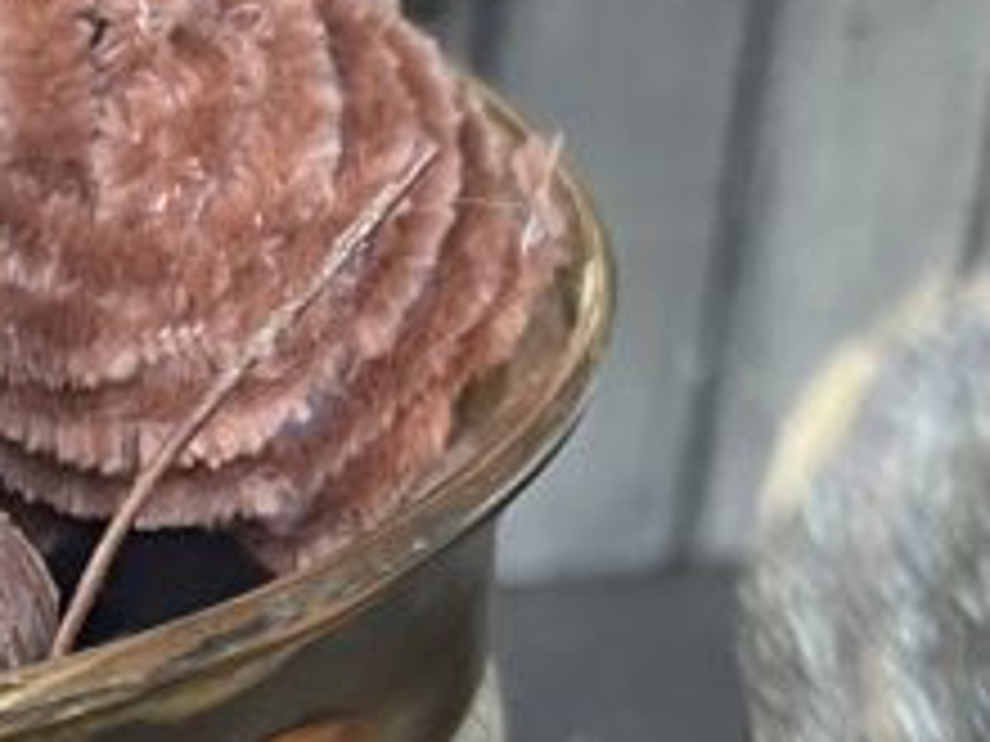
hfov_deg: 15.5
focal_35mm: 121
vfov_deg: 11.2
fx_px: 3461
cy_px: 1444
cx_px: -270
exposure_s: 1/60
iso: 160
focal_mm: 5.7
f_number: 1.5
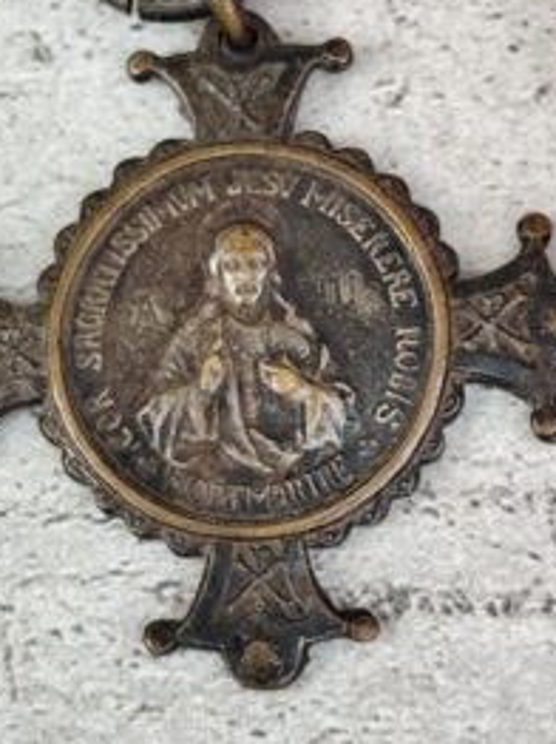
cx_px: 272
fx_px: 3046
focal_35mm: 142
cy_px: 321
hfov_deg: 10.4
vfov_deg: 13.9
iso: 50
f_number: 1.65
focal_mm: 6.19
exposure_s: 1/150
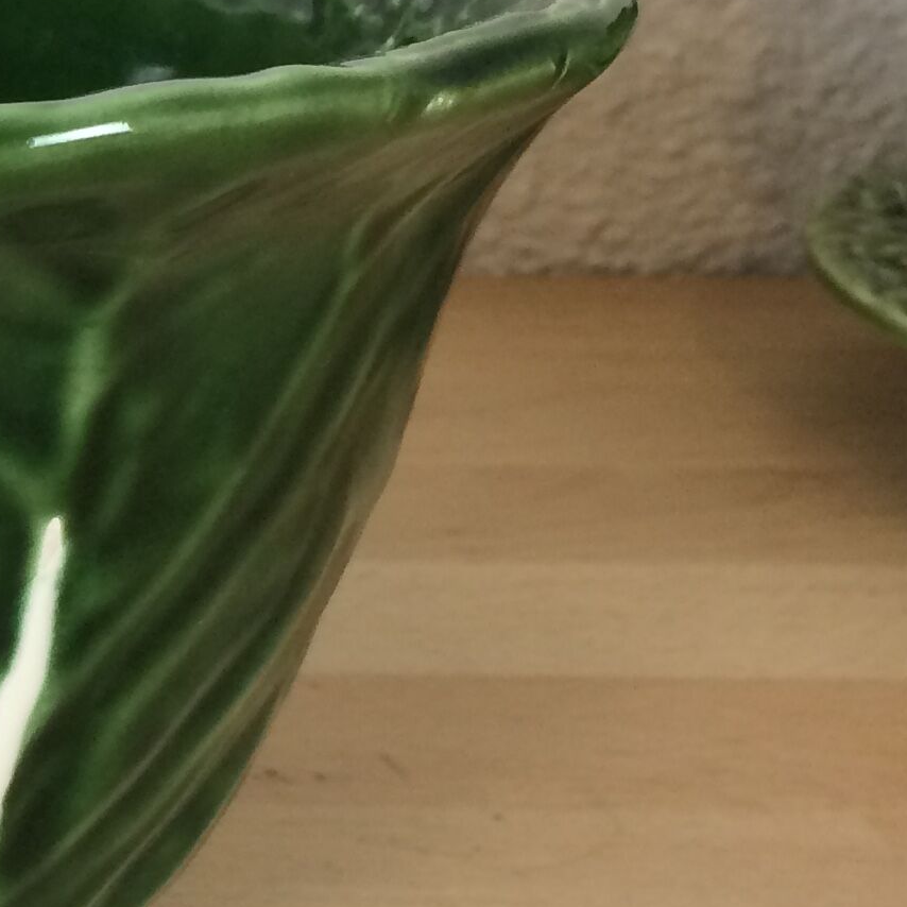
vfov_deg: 17.7
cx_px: -620
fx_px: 2905
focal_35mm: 98
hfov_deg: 15.7
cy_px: 452
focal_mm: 4.15
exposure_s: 1/33
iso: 50
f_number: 2.2
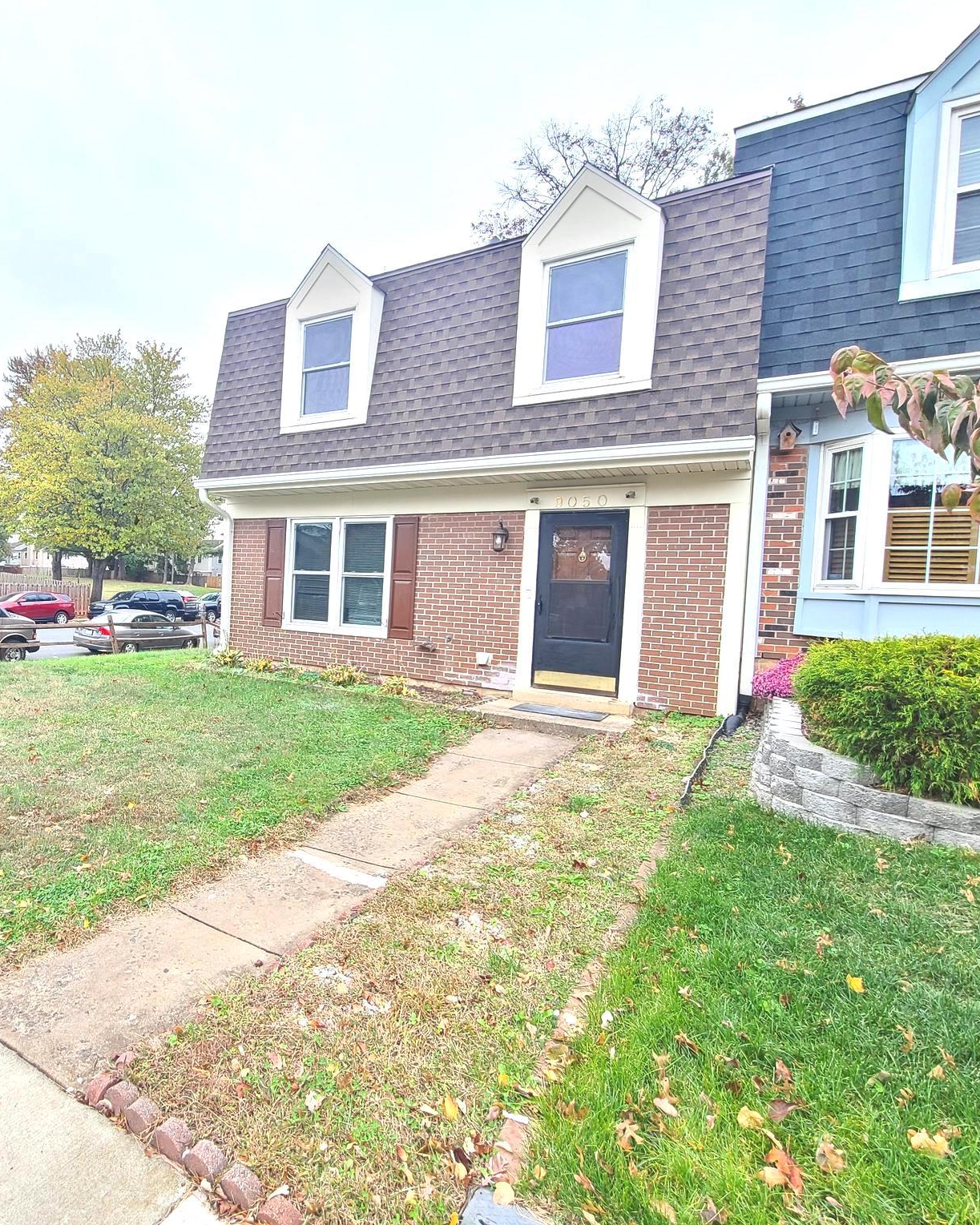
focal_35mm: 17
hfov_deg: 73.5
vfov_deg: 89.6
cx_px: 291
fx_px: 616
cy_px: 612
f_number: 2.2
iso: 80
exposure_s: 1/120
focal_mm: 2.2
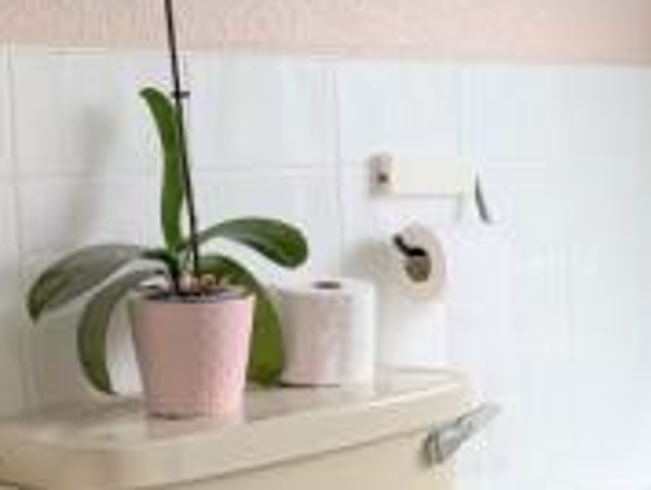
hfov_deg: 21.5
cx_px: 763
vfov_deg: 17.4
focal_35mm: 85
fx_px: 1601
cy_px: 283
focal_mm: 4.25
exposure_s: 1/239
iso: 25
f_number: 1.8
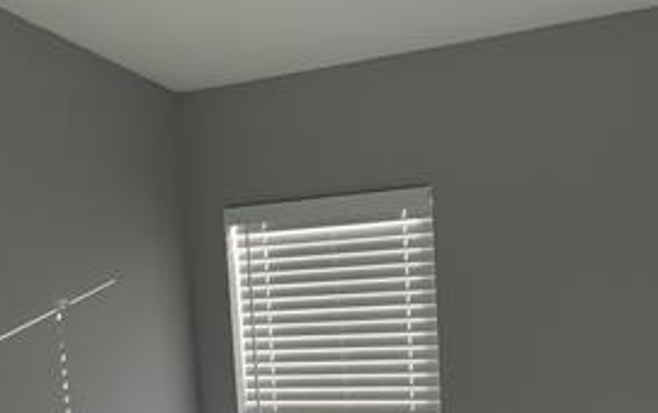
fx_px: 1400
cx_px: 456
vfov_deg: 15.8
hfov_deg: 26.2
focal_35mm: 78
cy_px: 559
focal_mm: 5.1
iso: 50
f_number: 1.6
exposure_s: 1/592
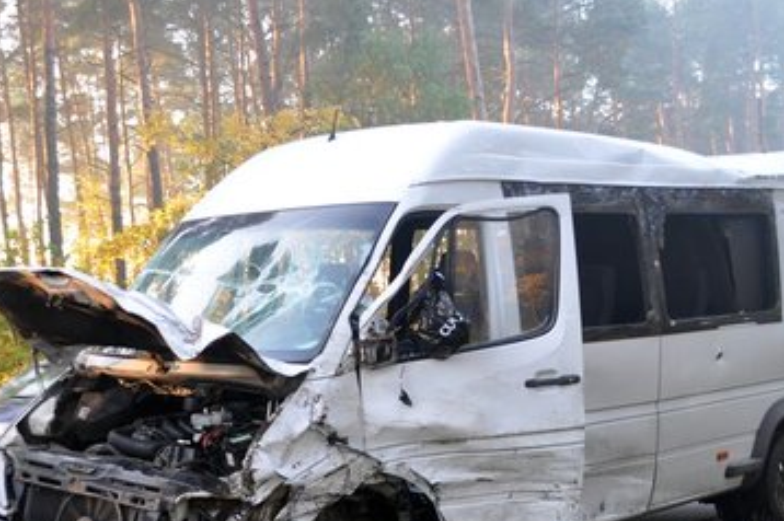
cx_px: 315
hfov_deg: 33.3
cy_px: 396
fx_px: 1305
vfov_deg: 22.4
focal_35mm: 60
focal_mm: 22
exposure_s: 1/80
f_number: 4.5
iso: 400
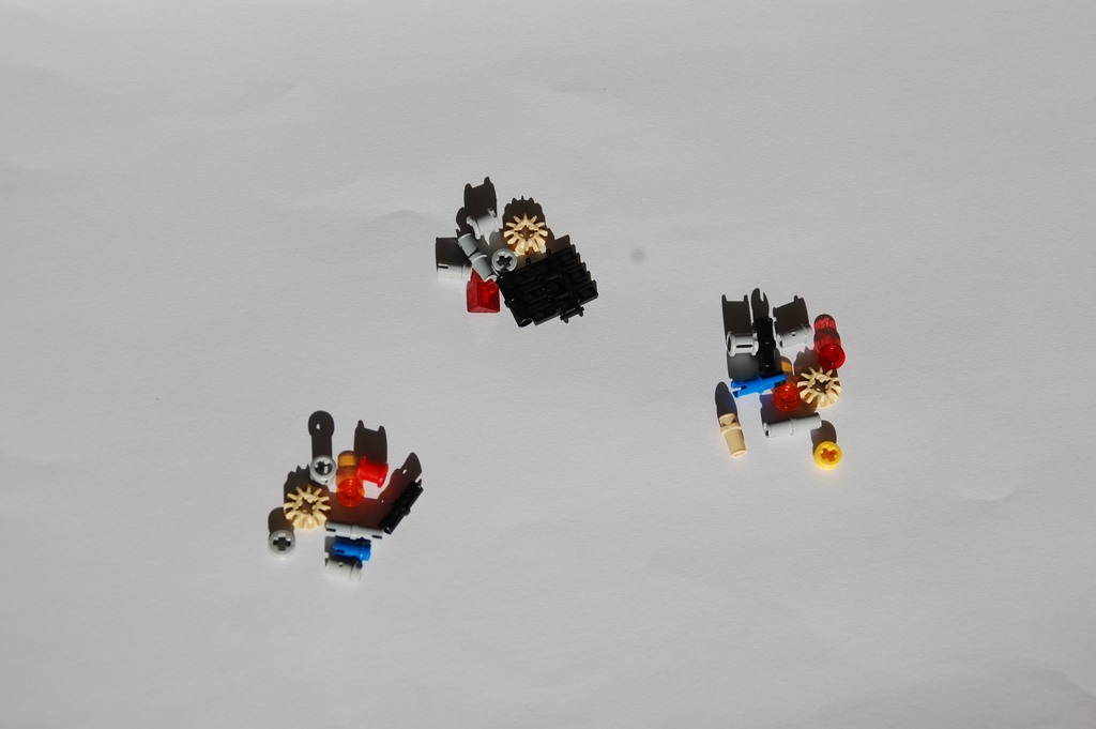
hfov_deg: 24.2
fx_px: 2555
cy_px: 364
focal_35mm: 84
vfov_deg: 16.2
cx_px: 548
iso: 200
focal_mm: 56
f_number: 8
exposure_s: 1/1000
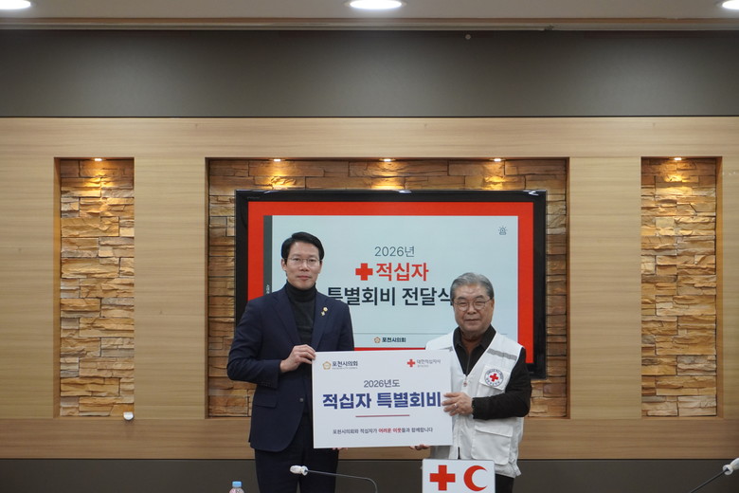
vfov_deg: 18.2
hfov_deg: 27.0
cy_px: 246
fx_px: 1539
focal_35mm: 75
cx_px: 370
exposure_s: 1/160
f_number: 5.6
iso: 1600
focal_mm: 50
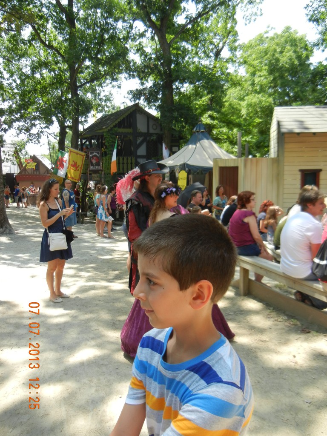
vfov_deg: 60.0
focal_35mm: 30
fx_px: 378
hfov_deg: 46.8
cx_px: 164
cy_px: 218
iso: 160
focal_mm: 5.4
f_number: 3.5
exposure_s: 1/378
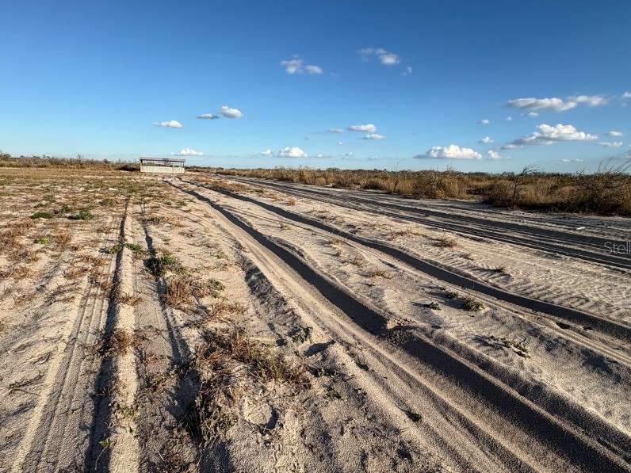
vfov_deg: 71.6
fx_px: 328
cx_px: 273
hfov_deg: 87.2
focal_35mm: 18
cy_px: 247
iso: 50
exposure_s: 1/1976
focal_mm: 2.22
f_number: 2.2
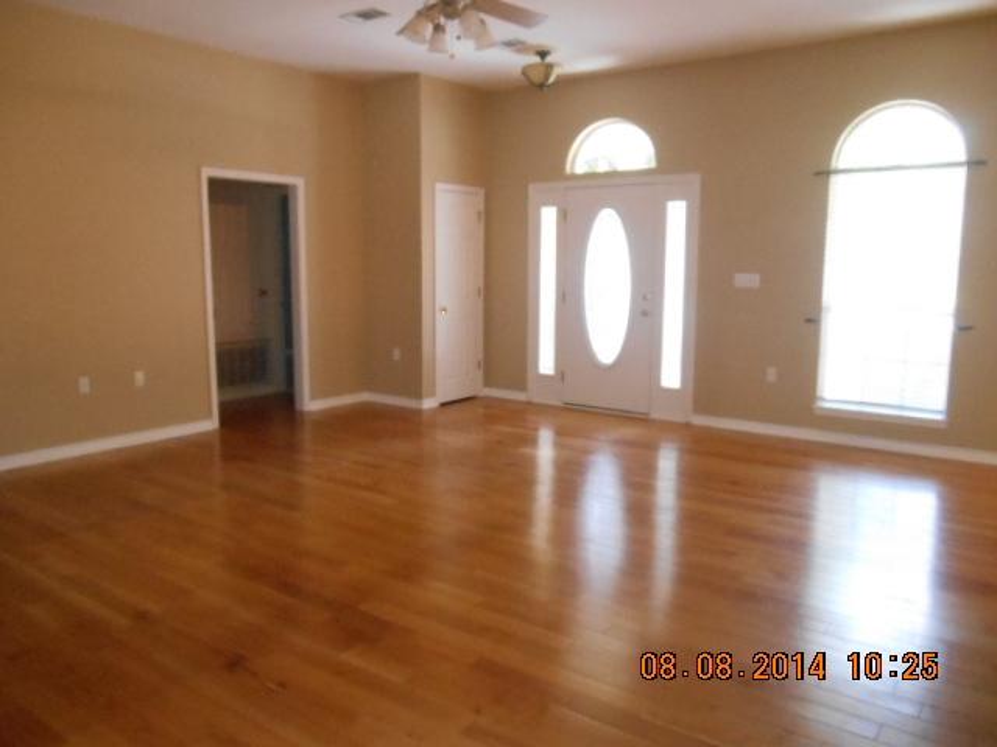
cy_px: 374
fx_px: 749
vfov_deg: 53.1
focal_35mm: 26
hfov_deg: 67.3
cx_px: 498
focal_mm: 4.7
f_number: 3.4
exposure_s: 1/25
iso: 800
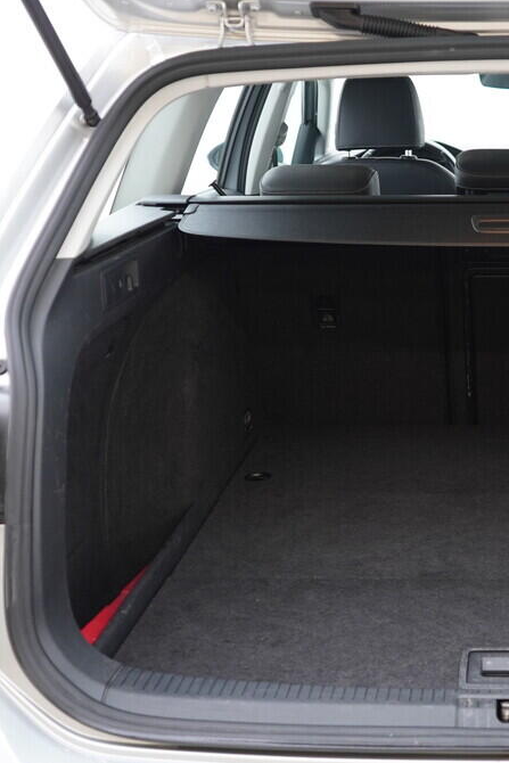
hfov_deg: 23.6
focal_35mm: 55
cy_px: 376
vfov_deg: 36.2
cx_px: 509
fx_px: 1166
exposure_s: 1/40
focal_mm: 24
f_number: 2.8
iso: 250
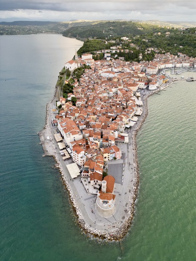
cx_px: 98
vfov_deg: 71.6
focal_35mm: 24
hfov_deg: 56.8
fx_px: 181
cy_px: 130
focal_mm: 6.72
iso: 200
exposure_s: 1/125
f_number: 1.7
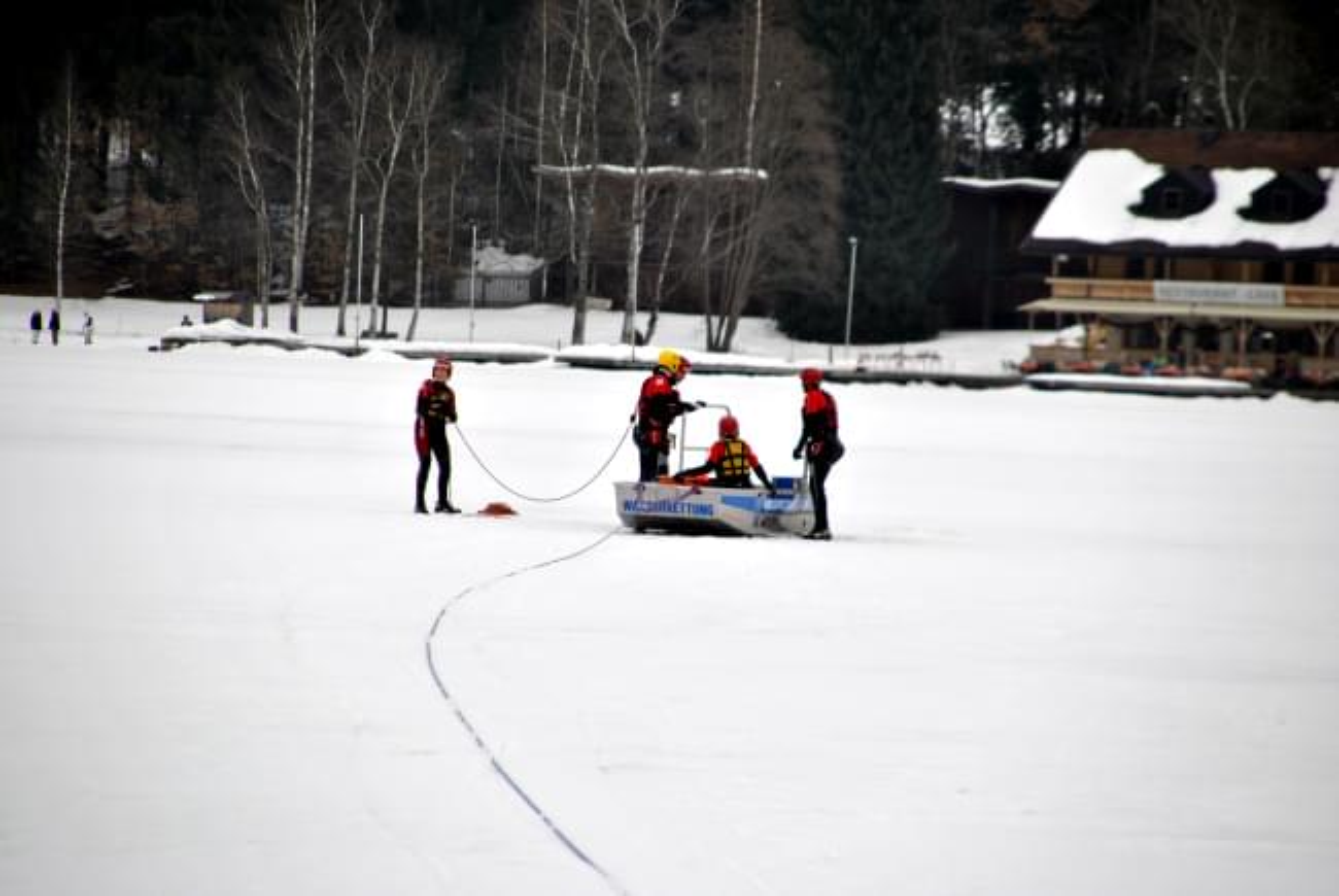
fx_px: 11171
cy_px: 448
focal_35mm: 300
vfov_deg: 4.6
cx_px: 670
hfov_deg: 6.9
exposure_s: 1/500
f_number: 6.3
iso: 200
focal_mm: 200
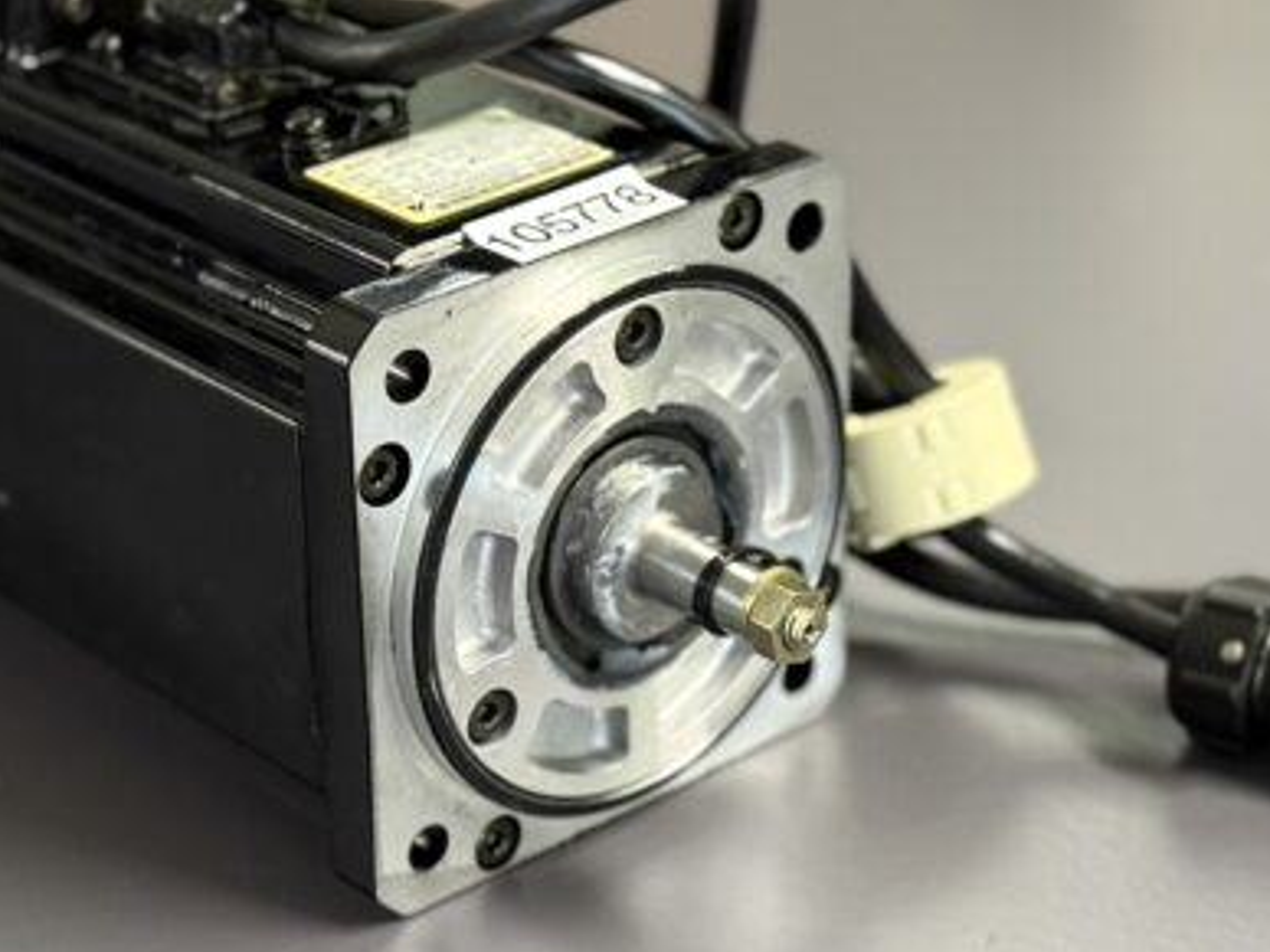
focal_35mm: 95
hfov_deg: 20.6
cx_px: 517
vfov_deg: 15.5
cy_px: 625
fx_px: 3485
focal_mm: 6.76
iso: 400
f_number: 1.78
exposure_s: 1/33
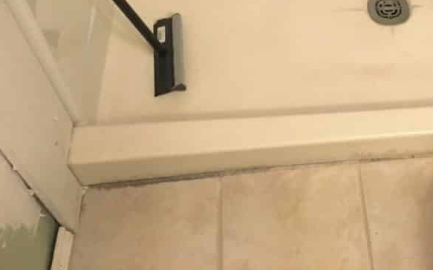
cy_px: -14
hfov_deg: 35.6
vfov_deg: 22.8
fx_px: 637
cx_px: 379
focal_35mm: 54
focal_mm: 4.15
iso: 200
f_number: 2.2
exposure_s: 1/24
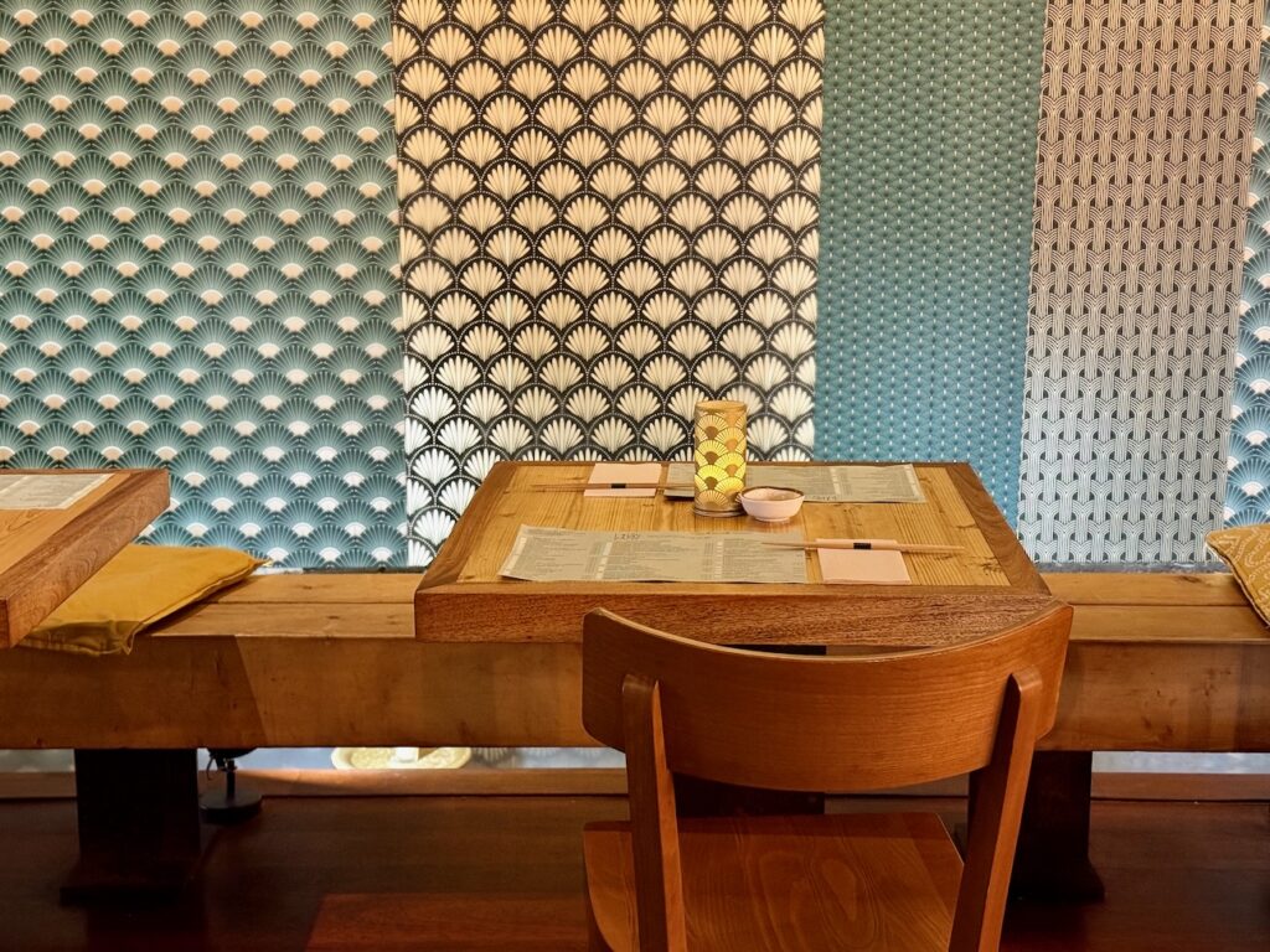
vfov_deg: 30.3
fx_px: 1761
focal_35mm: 48
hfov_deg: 39.7
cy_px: 476
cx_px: 635
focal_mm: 6.76
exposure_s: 1/25
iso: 500
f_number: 1.78
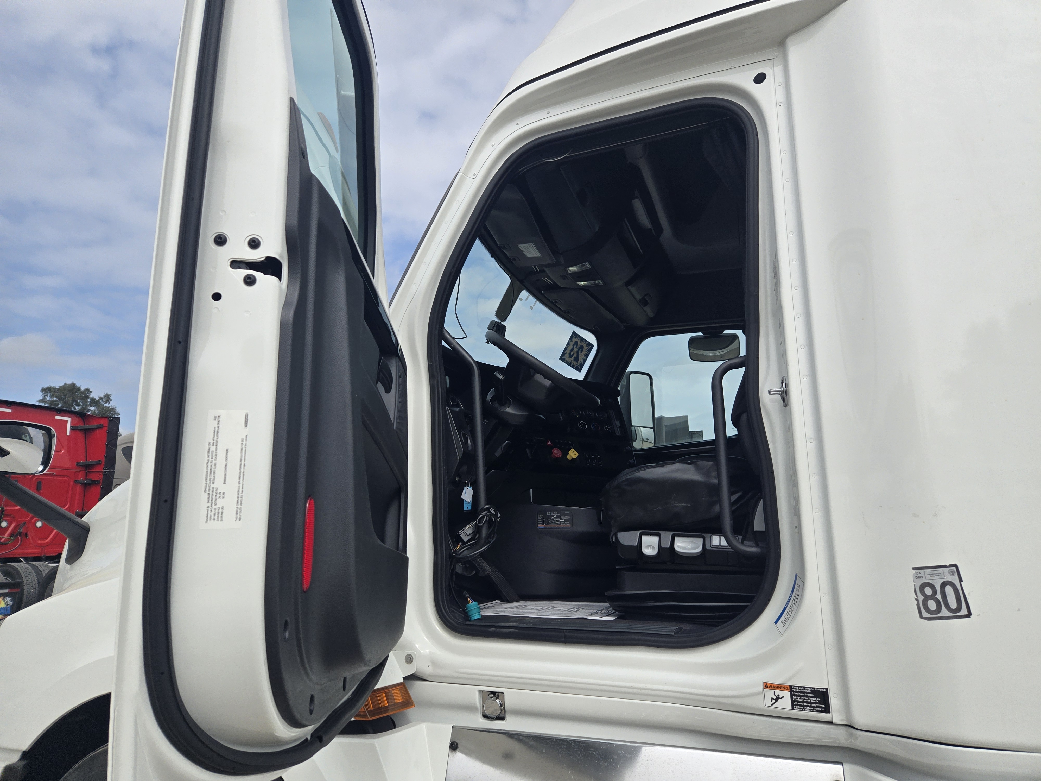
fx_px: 692
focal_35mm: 23
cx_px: 520
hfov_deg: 73.9
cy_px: 390
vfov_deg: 58.9
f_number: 1.8
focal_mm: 5.4
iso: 25
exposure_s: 1/2054
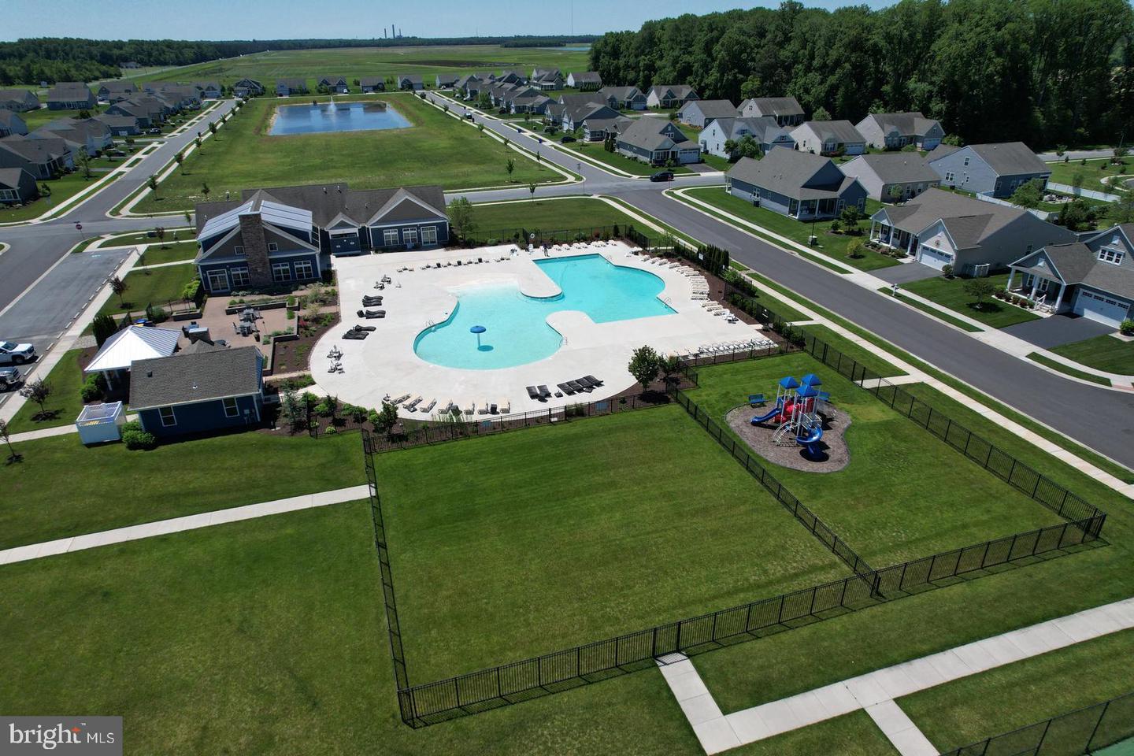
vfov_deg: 57.2
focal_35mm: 22
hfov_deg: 78.6
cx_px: 567
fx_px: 693
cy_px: 378
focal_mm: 8.38
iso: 200
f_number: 2.8
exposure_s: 1/5000
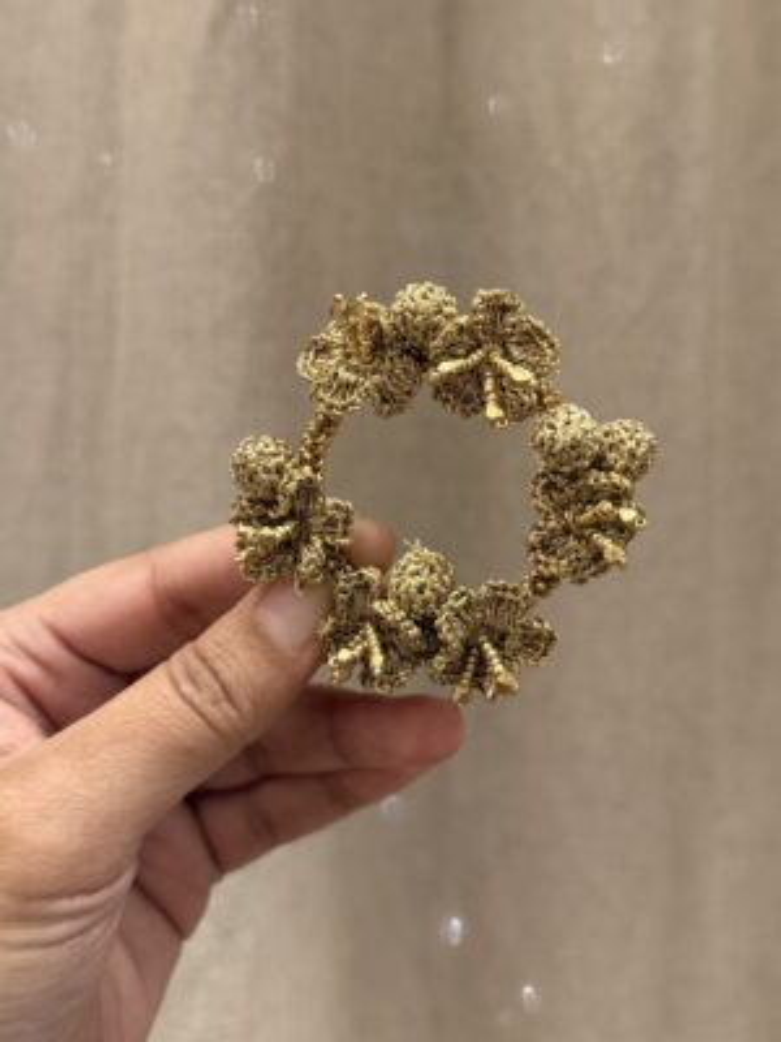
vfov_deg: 71.6
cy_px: 521
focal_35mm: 24
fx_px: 722
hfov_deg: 56.8
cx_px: 390
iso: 320
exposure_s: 1/50
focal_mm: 6.76
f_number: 1.78
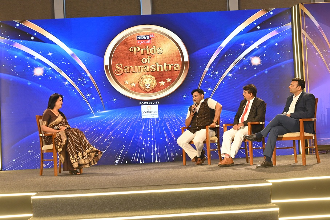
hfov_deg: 36.9
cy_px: 110
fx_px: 495
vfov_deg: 25.0
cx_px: 165
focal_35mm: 54
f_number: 5.6
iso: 3200
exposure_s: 1/160
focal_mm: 54
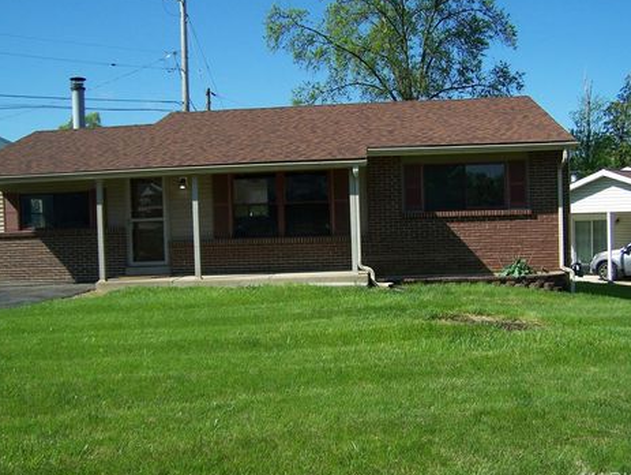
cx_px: 307
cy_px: 238
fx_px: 748
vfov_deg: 35.2
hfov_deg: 45.7
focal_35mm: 41
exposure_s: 1/1000
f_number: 4
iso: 80
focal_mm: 6.3
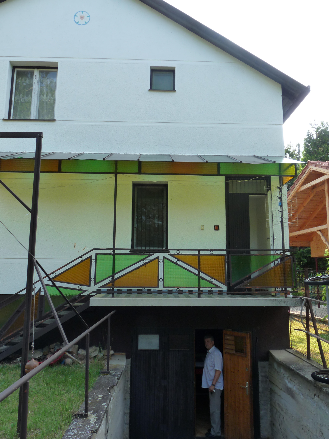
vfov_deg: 61.7
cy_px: 220
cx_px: 164
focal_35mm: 29
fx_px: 367
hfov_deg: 48.2
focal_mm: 5.1
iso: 160
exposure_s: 1/125
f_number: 4
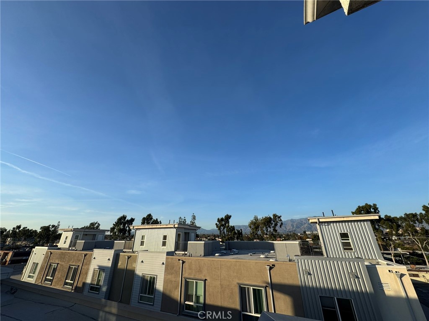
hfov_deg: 102.1
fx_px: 174
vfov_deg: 85.7
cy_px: 160
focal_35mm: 14
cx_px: 214
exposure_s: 1/1506
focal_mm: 2.22
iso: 40
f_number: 2.2
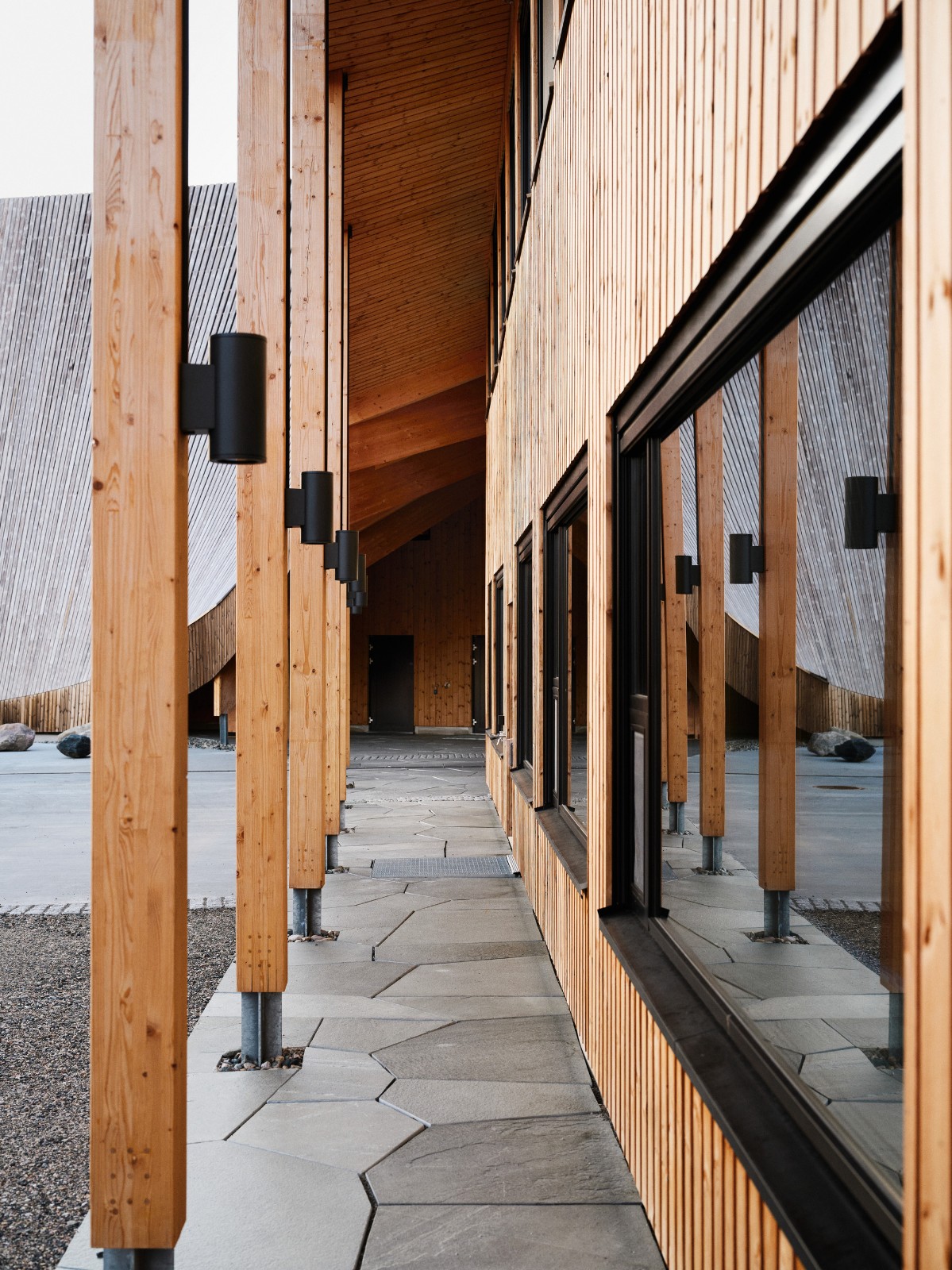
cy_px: 635
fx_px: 1614
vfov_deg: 43.0
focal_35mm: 44
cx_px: 476
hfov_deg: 32.9
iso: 400
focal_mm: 55
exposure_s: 1/125
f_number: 5.6
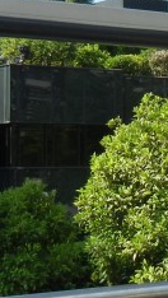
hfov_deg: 8.3
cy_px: 57
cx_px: 243
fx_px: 1130
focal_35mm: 143
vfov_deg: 14.9
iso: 160
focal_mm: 5.4
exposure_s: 1/711
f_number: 3.5
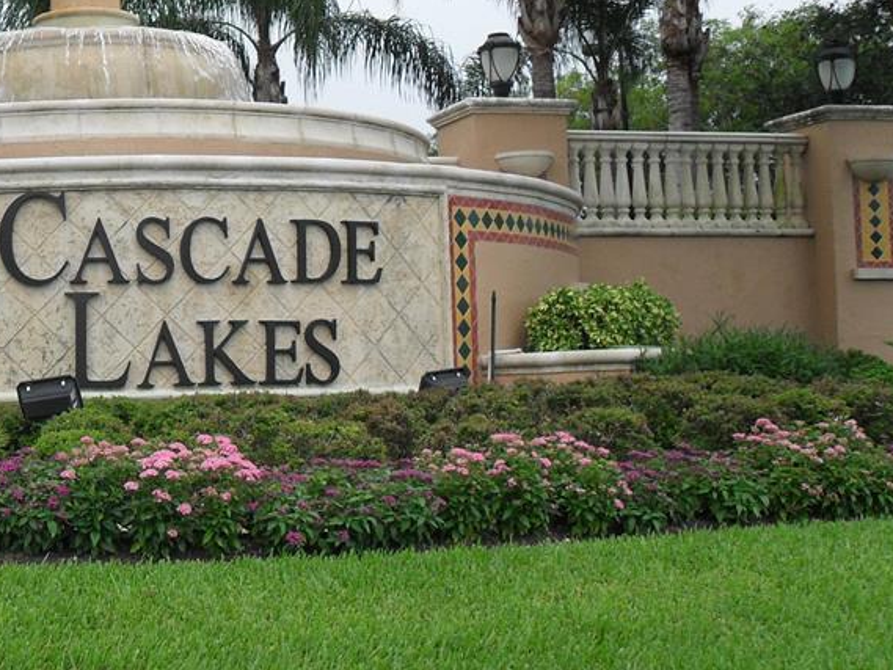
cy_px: 320
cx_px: 105
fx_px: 1626
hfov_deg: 29.6
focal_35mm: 63
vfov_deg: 23.3
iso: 100
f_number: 8.9
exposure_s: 1/90
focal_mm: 6.2
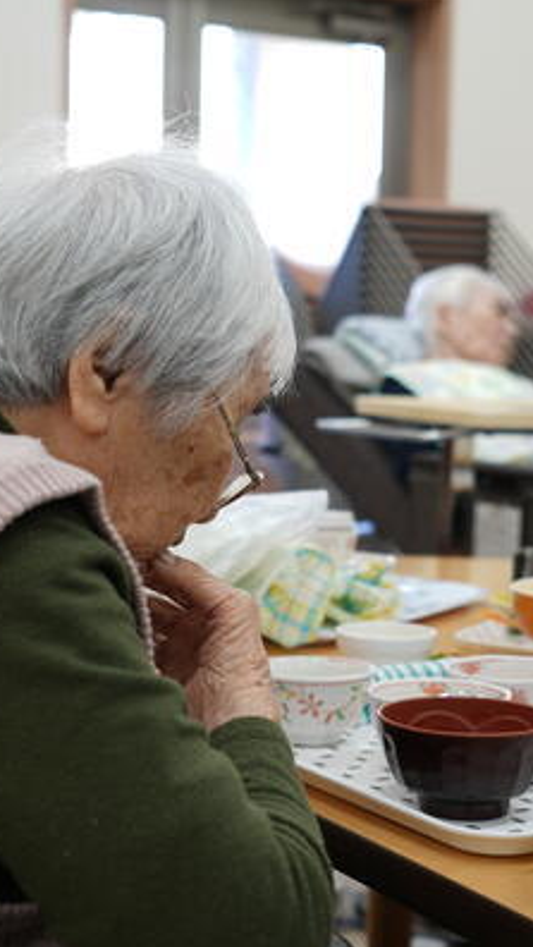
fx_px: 1654
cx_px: 299
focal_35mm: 66
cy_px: 474
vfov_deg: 31.9
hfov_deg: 18.3
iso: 80
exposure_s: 1/30
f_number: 2.8
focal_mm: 27.7
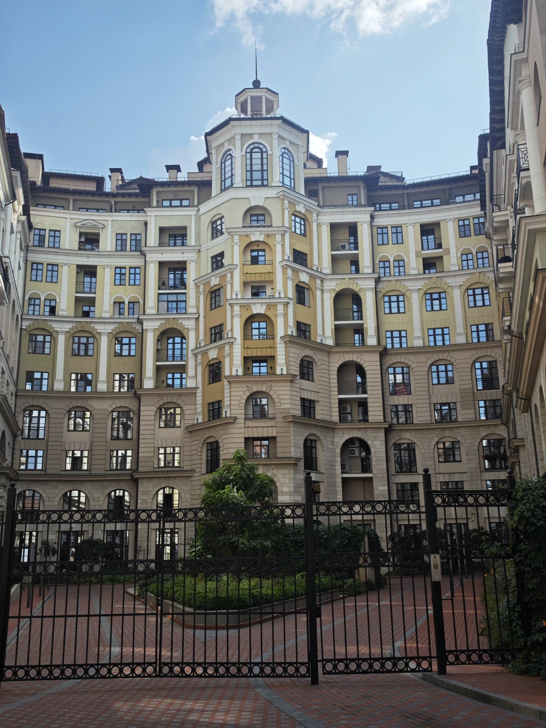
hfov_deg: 40.7
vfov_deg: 52.6
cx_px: 273
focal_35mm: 35
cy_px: 364
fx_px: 736
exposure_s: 1/1910
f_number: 2
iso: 50
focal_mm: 8.72
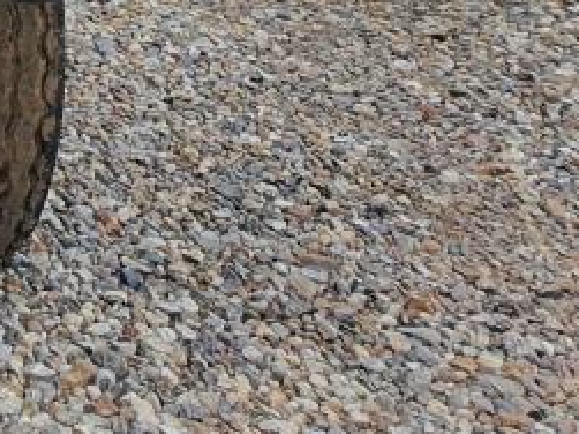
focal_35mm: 106
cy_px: -448
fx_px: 1772
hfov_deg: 16.1
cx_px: -420
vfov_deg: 12.3
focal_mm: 4.32
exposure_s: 1/808
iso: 50
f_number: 2.4
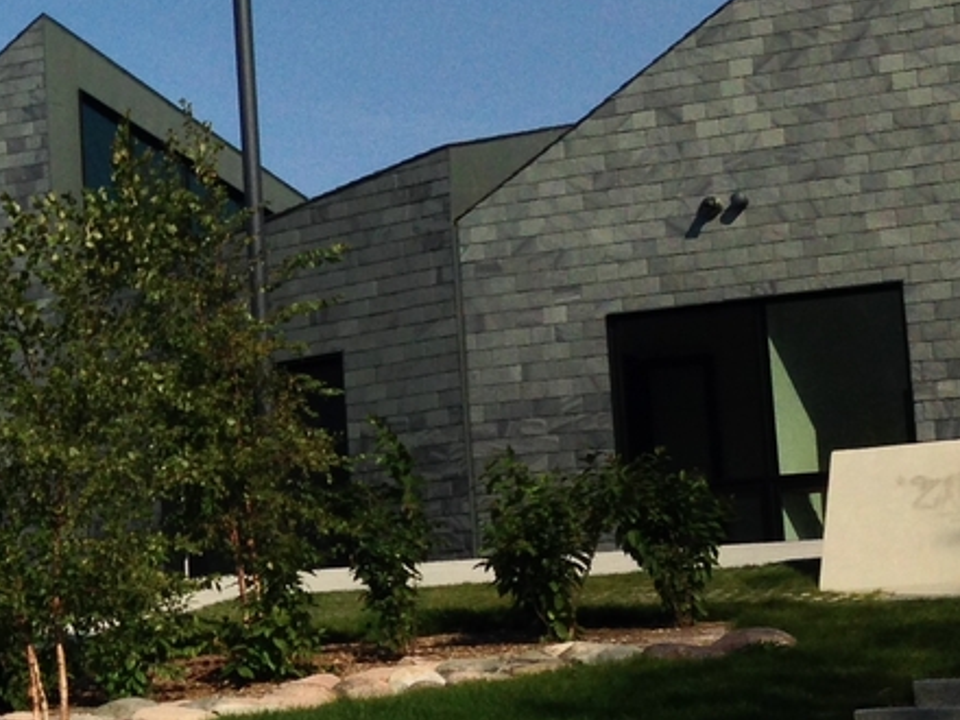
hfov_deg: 17.3
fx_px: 2829
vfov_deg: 14.5
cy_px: 432
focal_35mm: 102
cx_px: -489
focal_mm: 4.12
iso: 50
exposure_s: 1/3390
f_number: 2.4
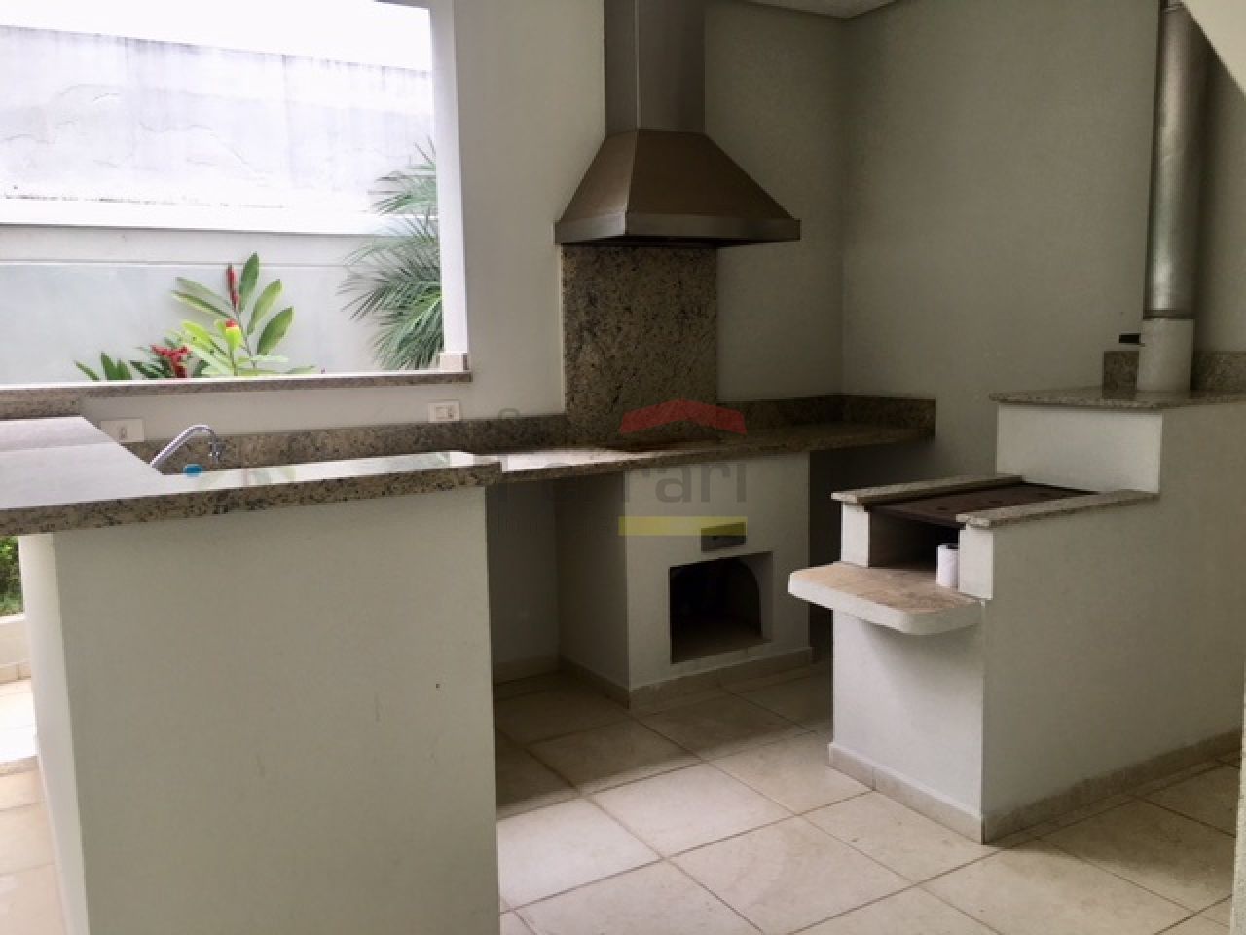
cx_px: 623
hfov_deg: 61.7
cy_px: 468
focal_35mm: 29
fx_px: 1044
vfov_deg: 48.2
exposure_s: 1/60
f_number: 2.2
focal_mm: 4.15
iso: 25
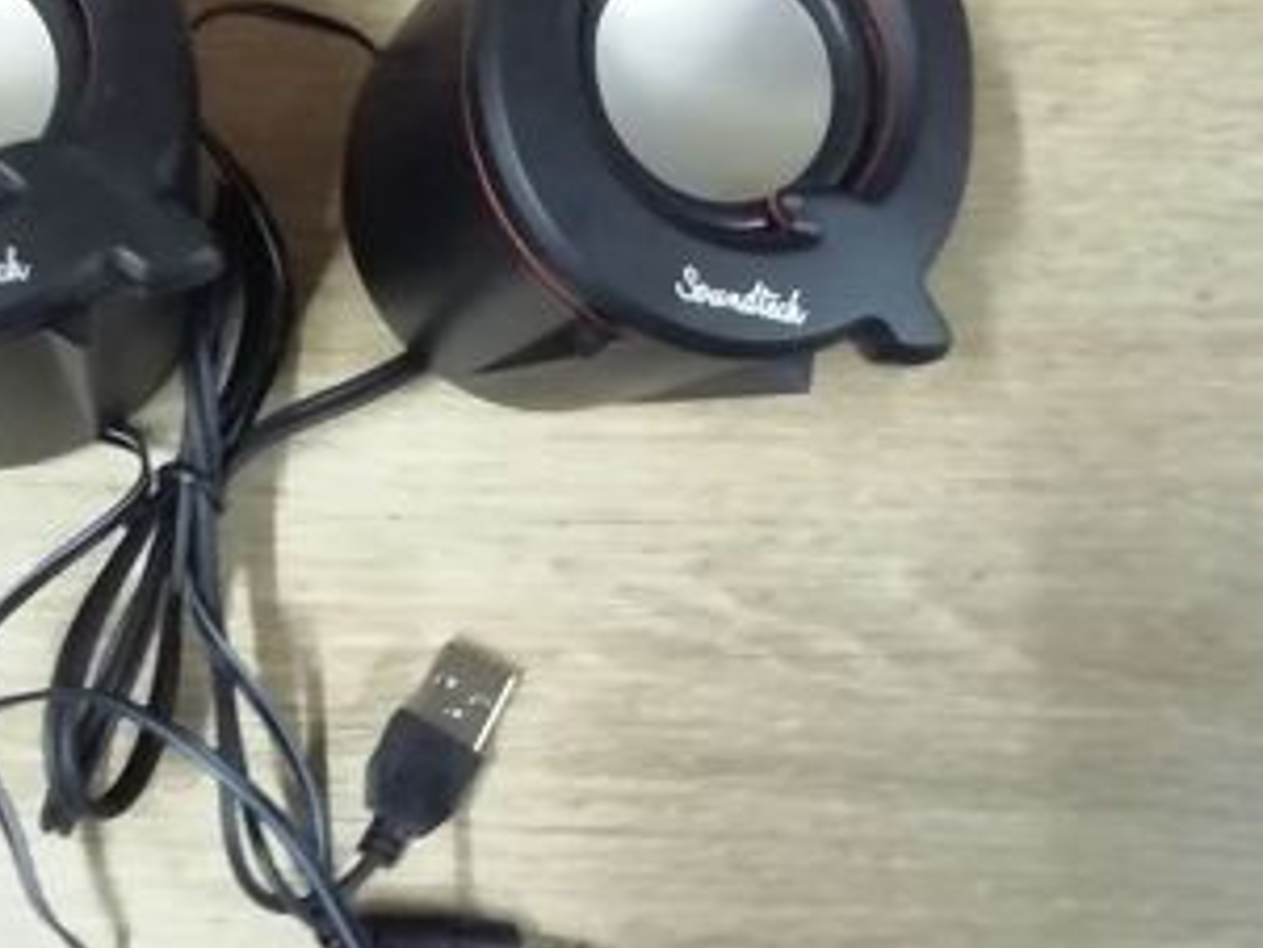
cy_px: 436
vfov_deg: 33.6
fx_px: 1570
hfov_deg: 42.4
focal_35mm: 43
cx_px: 306
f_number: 2.4
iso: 800
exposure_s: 1/20
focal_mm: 2.25
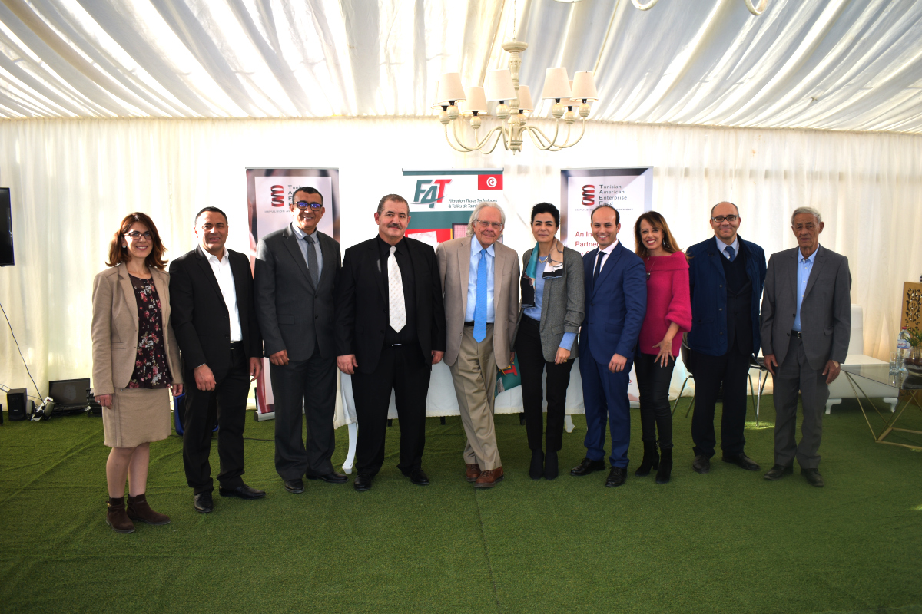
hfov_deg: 61.9
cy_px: 307
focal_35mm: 30
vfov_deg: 43.6
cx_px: 461
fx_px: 768
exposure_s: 1/200
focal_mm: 20
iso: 100
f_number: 4.5
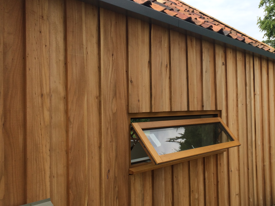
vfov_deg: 34.3
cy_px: 104
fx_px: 334
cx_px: 189
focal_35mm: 42
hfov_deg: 44.0
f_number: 2.2
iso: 32
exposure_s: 1/1053
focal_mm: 4.15
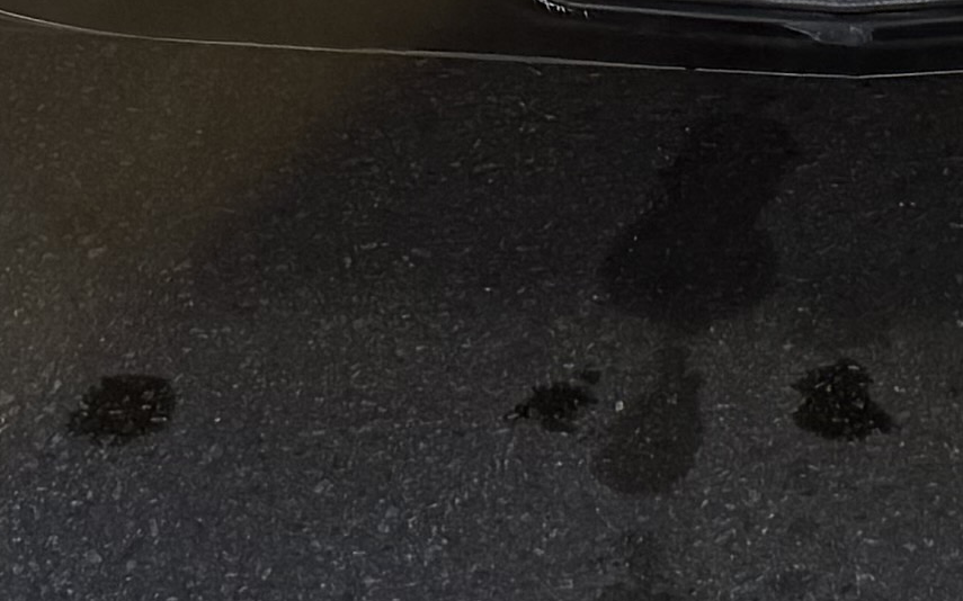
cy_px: -1123
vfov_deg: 7.0
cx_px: 847
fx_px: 4461
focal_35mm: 170
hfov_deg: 12.2
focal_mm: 6.76
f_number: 1.78
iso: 80
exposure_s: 1/1770
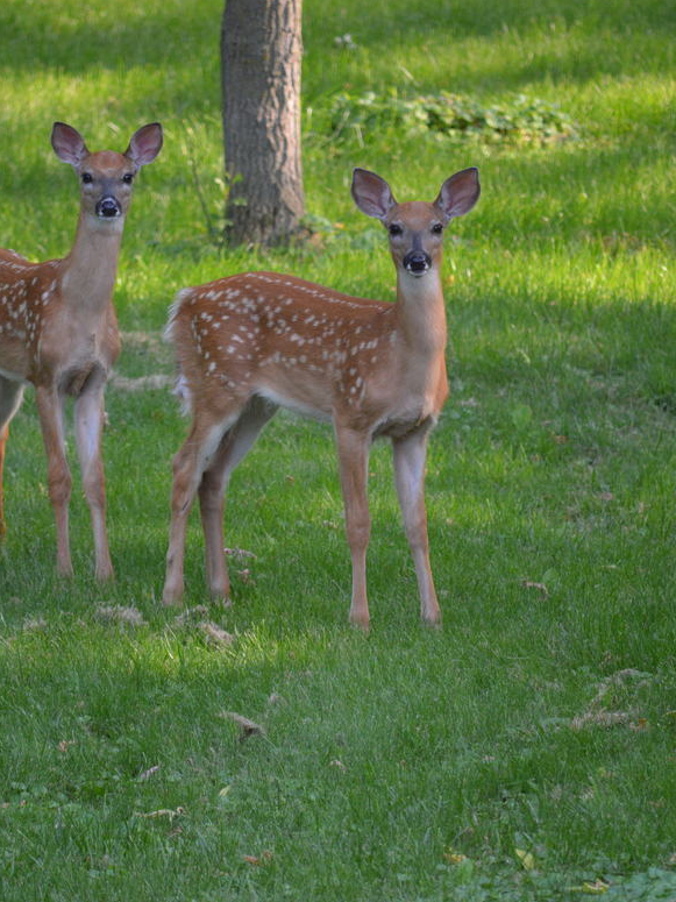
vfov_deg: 4.6
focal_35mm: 435
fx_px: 11330
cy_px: 450
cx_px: 286
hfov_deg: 3.4
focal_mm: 200
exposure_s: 1/500
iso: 1100
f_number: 5.6
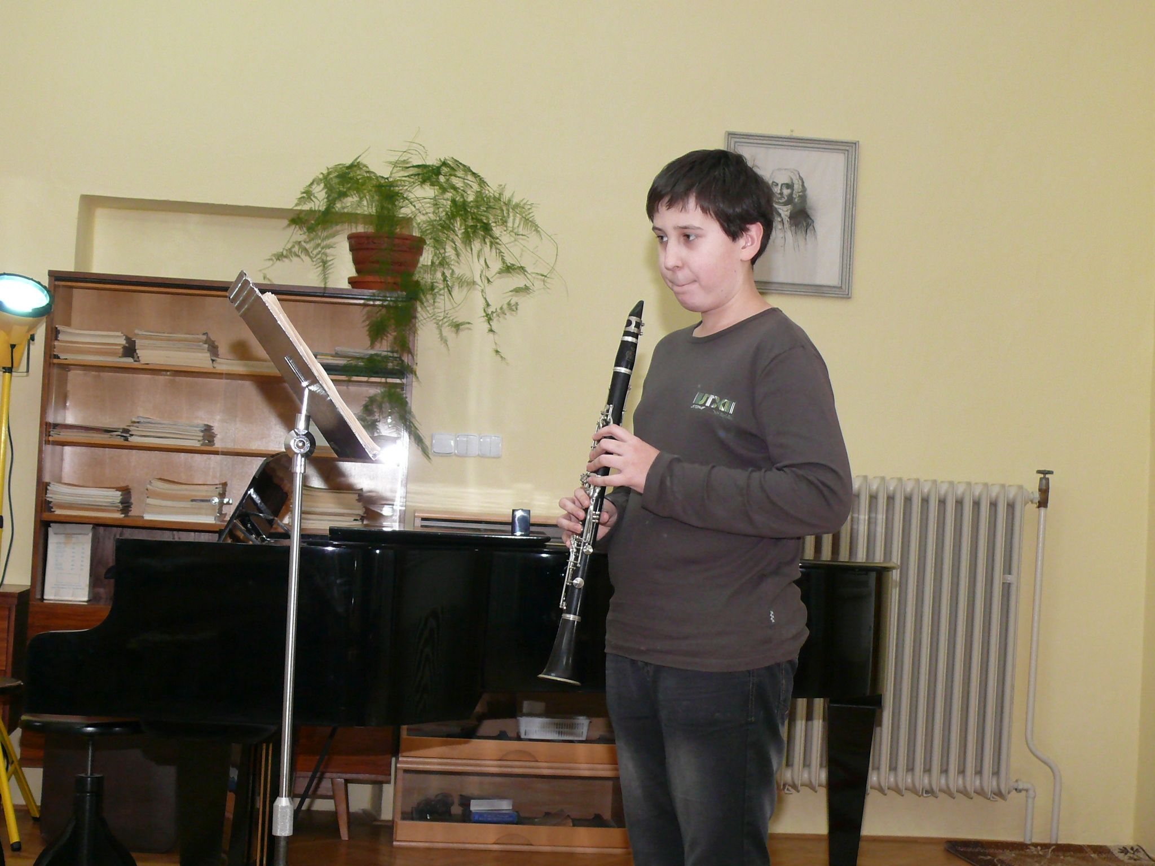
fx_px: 2035
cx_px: 578
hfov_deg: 31.7
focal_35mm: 61
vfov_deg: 24.0
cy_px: 433
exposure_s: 1/30
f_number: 3.2
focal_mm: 10.2
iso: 200
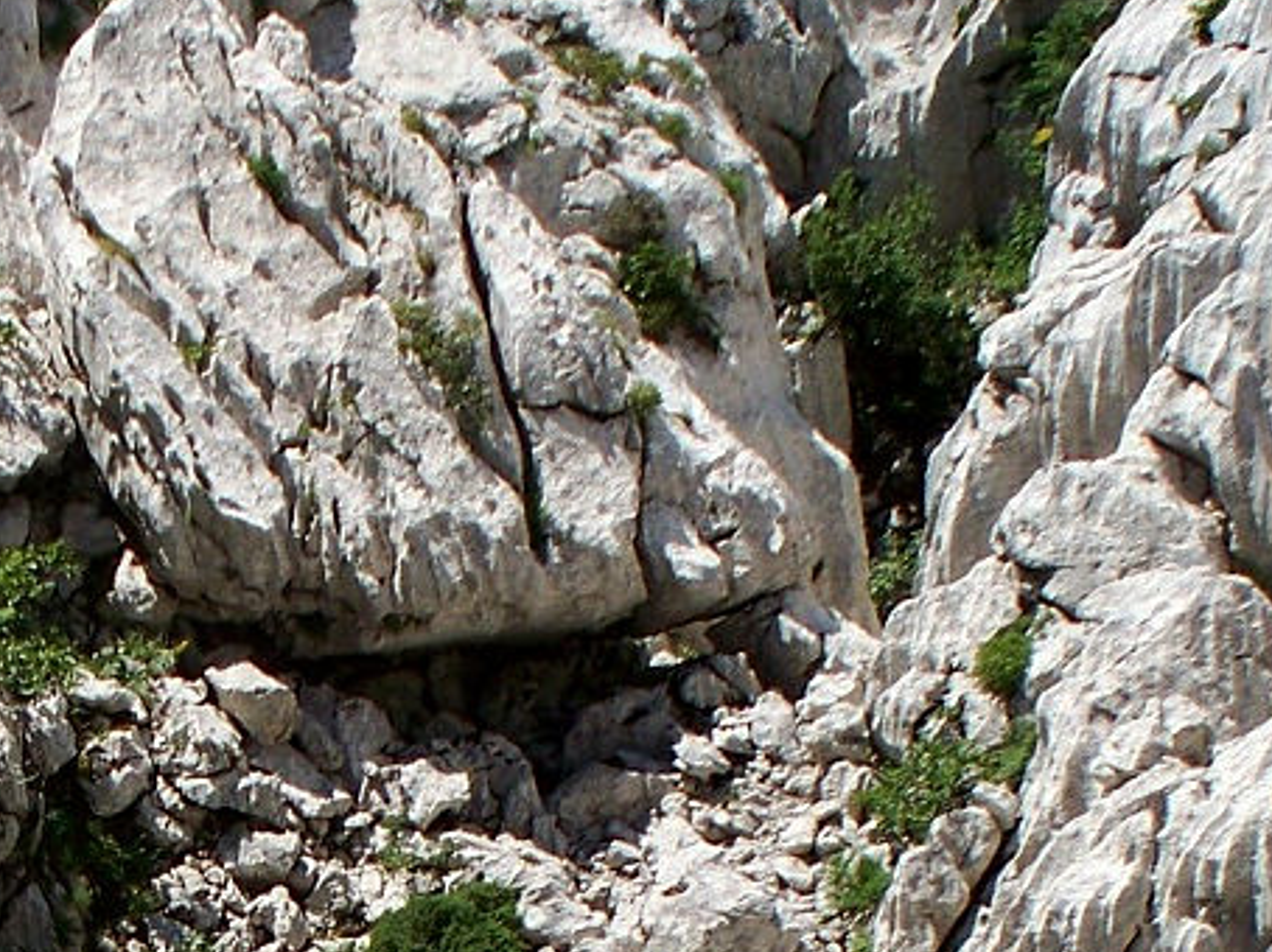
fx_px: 4664
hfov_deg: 15.4
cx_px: 247
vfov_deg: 11.3
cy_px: 1260
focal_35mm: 127
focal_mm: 7.54
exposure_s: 1/400
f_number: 5
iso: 64
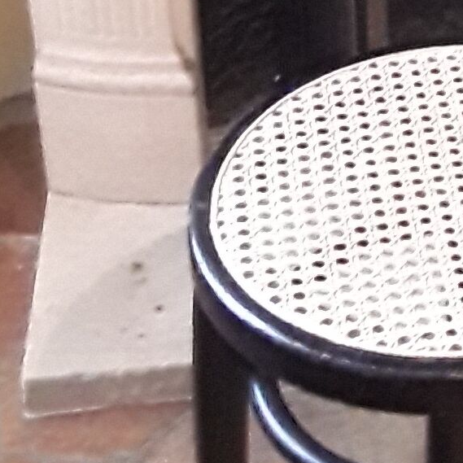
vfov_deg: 12.4
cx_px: 799
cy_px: -130
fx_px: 2073
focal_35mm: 137
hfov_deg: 11.9
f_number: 1.9
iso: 640
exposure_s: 1/17
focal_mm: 2.91
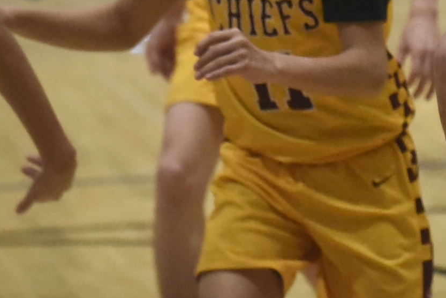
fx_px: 4920
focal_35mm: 397
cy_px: -236
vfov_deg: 3.4
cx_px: 476
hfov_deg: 5.2
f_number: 3.2
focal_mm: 110
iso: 9000
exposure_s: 1/1600
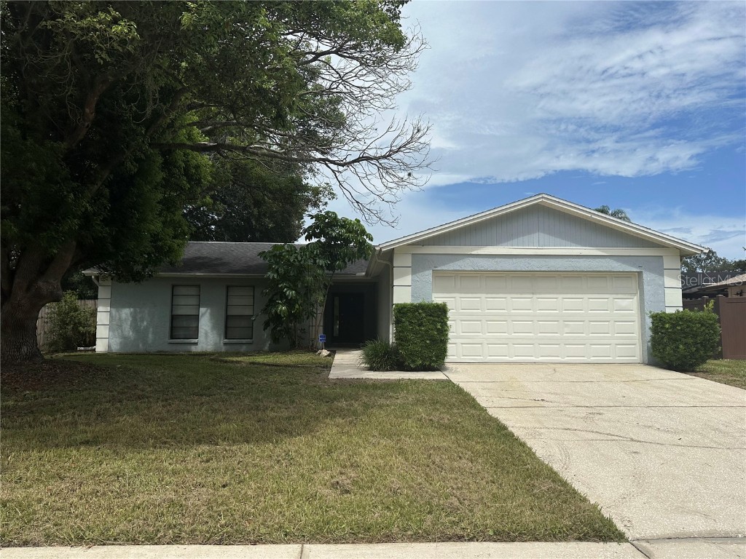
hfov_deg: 71.6
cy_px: 280
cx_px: 373
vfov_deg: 56.8
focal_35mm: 24
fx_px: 517
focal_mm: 6.86
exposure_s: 1/13699
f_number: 1.78
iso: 80
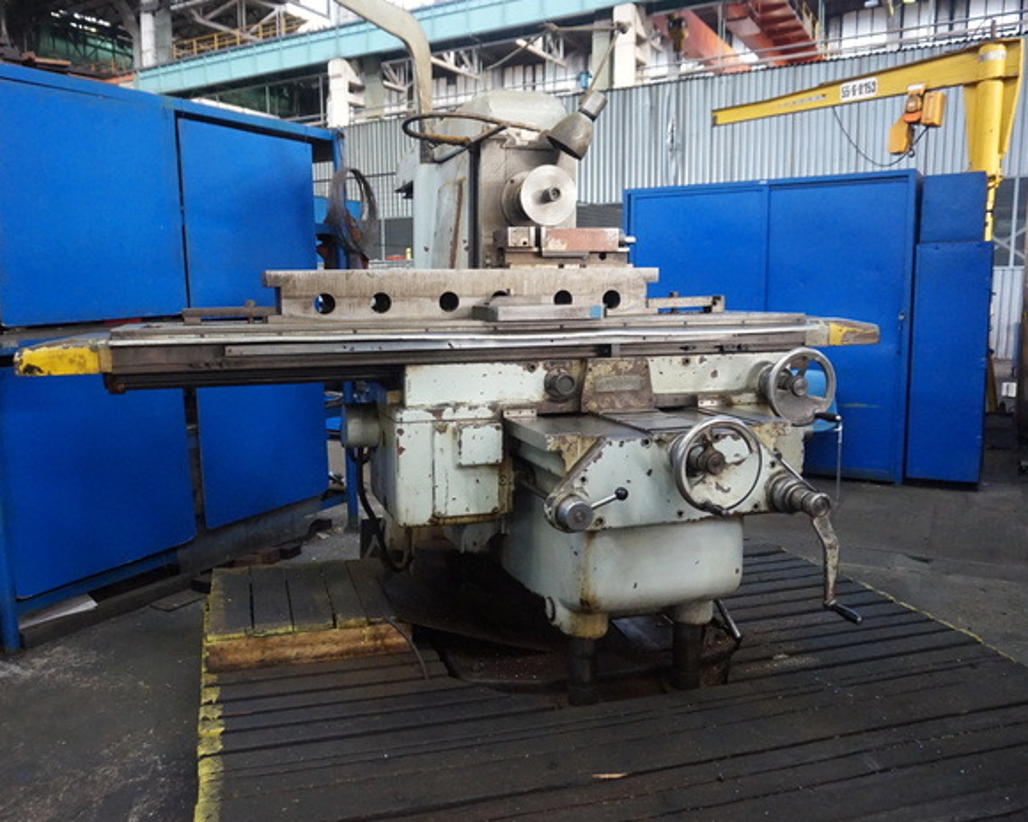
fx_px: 852
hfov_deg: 62.0
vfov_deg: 51.5
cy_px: 409
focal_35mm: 28
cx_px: 449
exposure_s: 1/125
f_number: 3.5
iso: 3200
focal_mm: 16
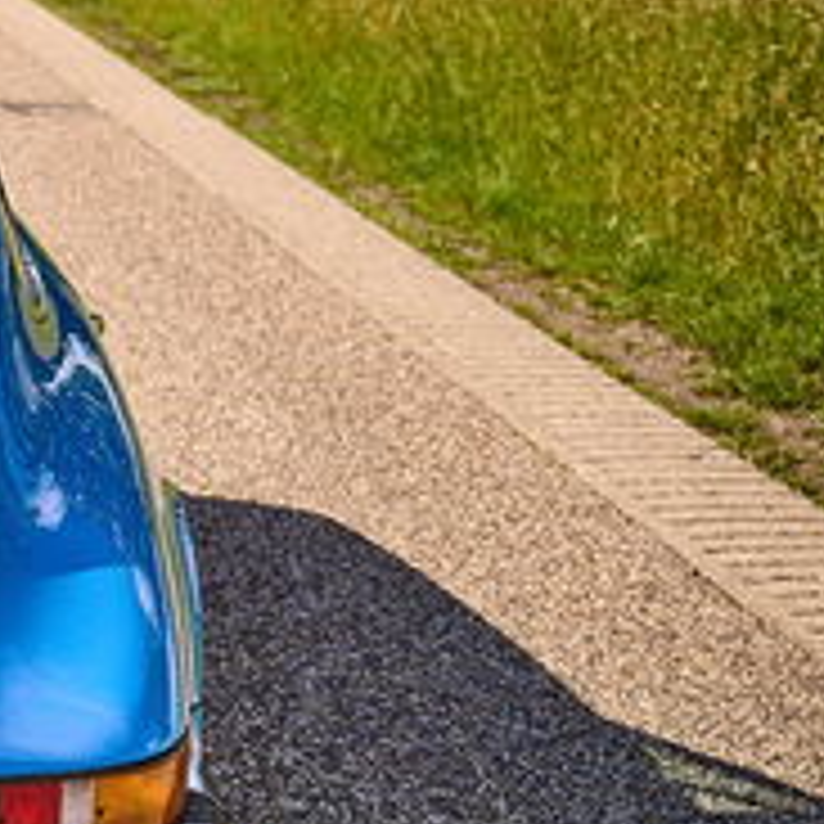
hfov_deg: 13.5
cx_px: -437
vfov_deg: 14.3
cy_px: 639
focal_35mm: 121
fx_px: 3259
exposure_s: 1/3200
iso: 160
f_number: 2.8
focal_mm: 34
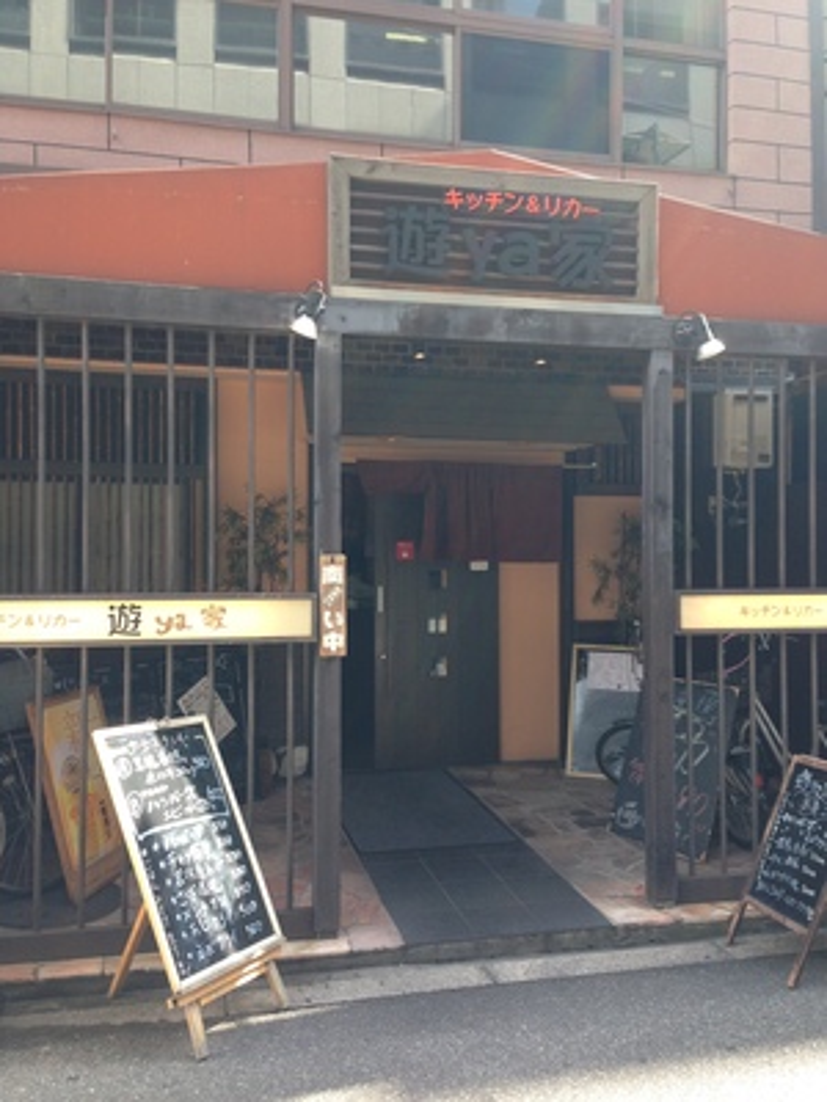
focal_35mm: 33
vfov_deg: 55.4
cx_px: 414
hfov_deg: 42.9
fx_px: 1051
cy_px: 551
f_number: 2.4
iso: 50
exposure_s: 1/144
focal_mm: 4.12
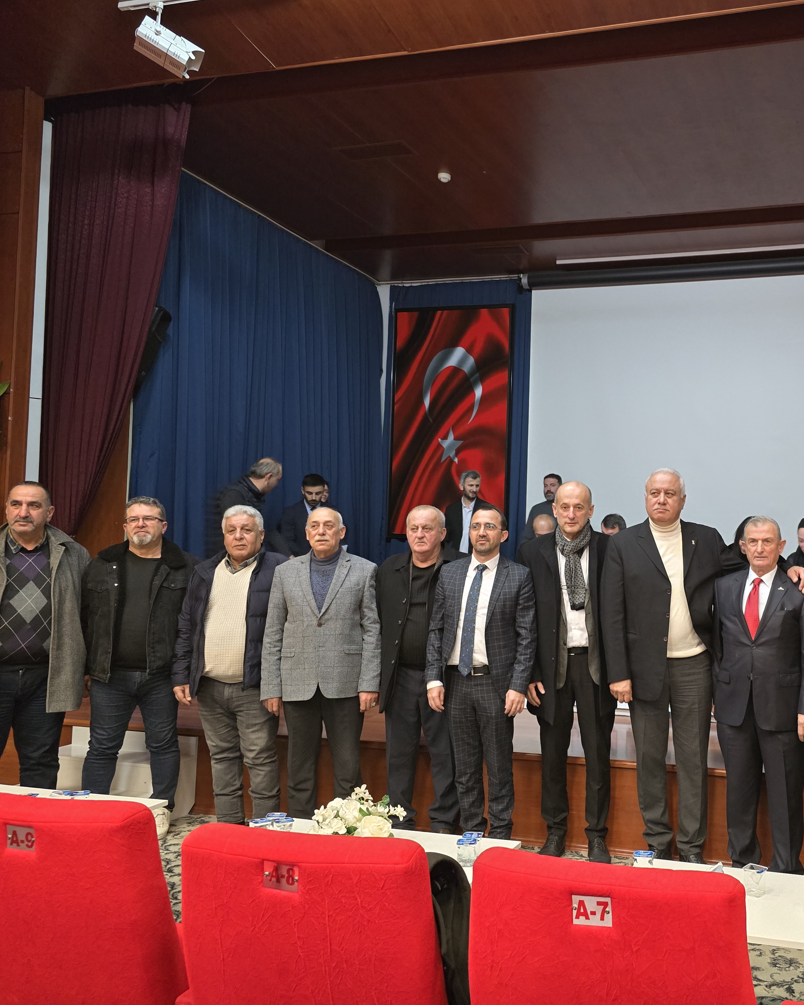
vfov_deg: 58.8
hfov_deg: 46.1
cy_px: 503
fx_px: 892
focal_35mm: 30
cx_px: 638
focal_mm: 6.3
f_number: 1.7
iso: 1250
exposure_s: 1/100
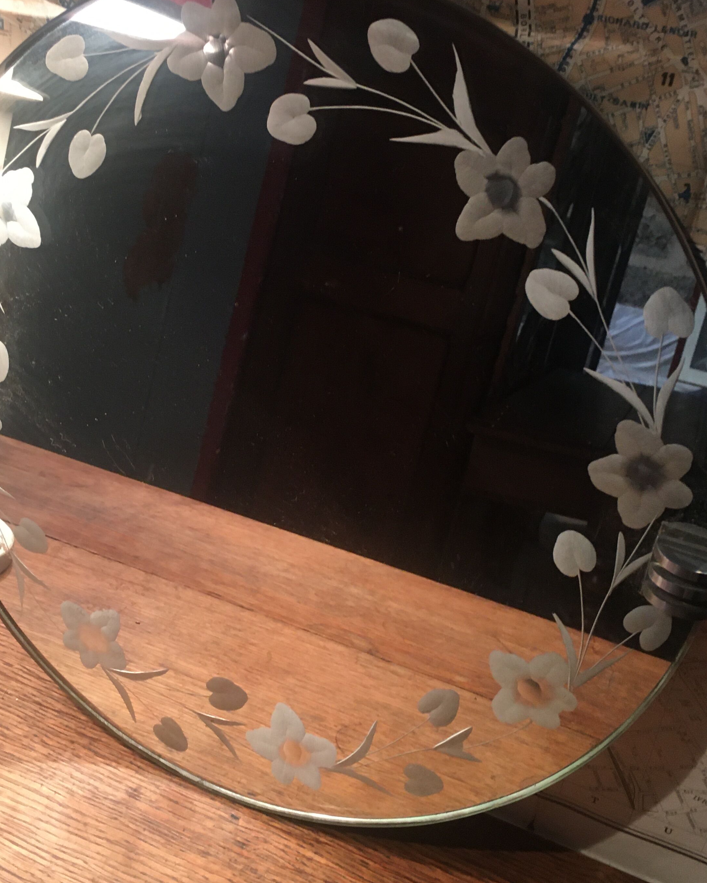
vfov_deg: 43.8
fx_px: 1098
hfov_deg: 35.7
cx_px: 333
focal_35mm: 42
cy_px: 422
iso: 160
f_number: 2.2
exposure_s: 1/33
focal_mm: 4.15
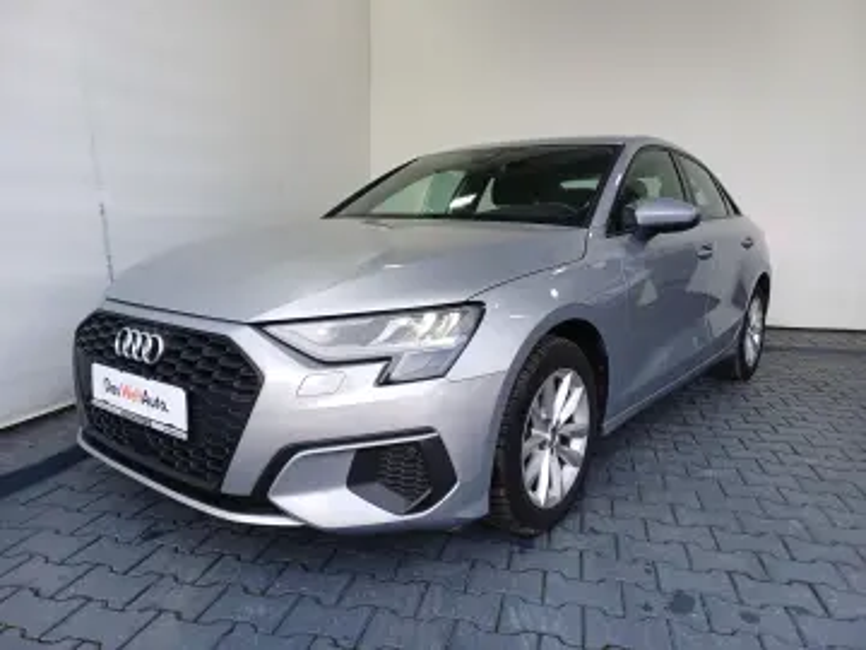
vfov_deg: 54.9
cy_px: 325
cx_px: 433
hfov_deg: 69.4
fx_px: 625
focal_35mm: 25
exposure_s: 1/179
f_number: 1.8
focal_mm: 4.65
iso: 50
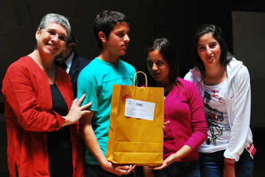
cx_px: 132
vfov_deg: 17.5
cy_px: 88
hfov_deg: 26.0
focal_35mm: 78
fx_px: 575
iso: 400
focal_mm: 52
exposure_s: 1/400
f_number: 10
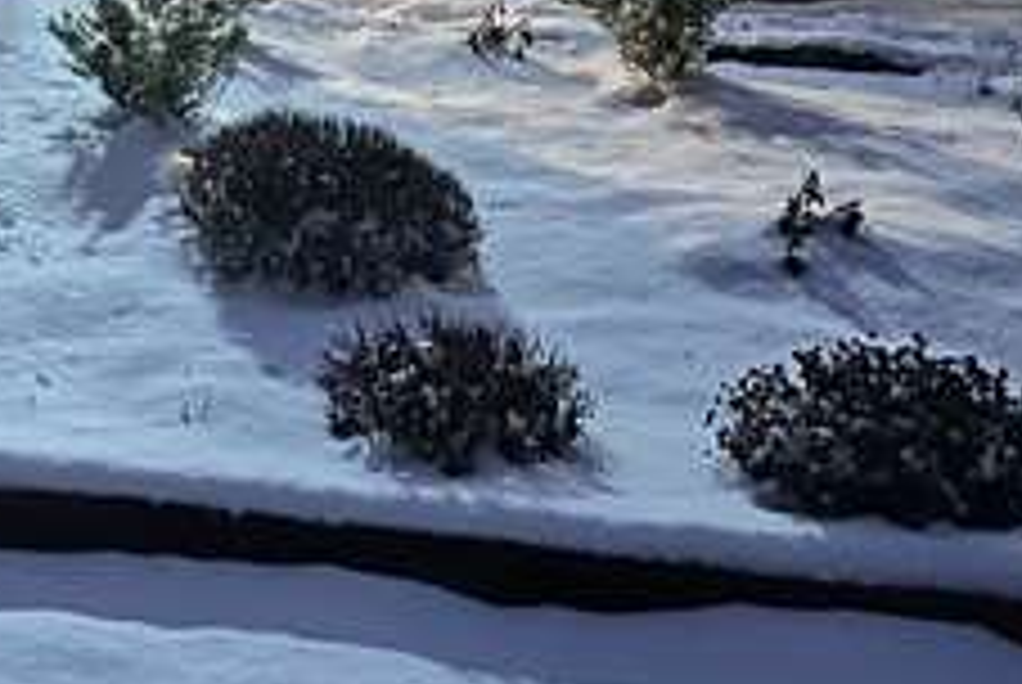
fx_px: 2132
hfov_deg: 22.5
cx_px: -479
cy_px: -140
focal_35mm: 75
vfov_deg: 17.4
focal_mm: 6.86
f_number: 1.78
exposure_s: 1/15
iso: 1600
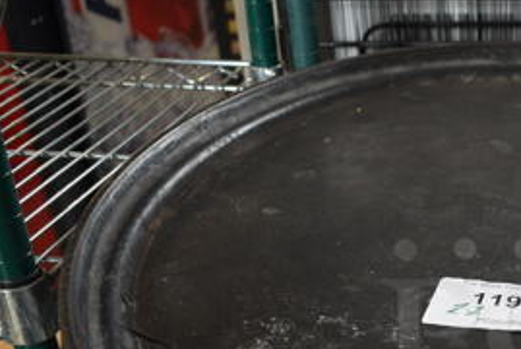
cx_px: 525
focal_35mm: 68
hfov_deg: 27.8
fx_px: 985
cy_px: 328
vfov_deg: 19.6
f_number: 3.5
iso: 900
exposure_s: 1/125
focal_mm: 20
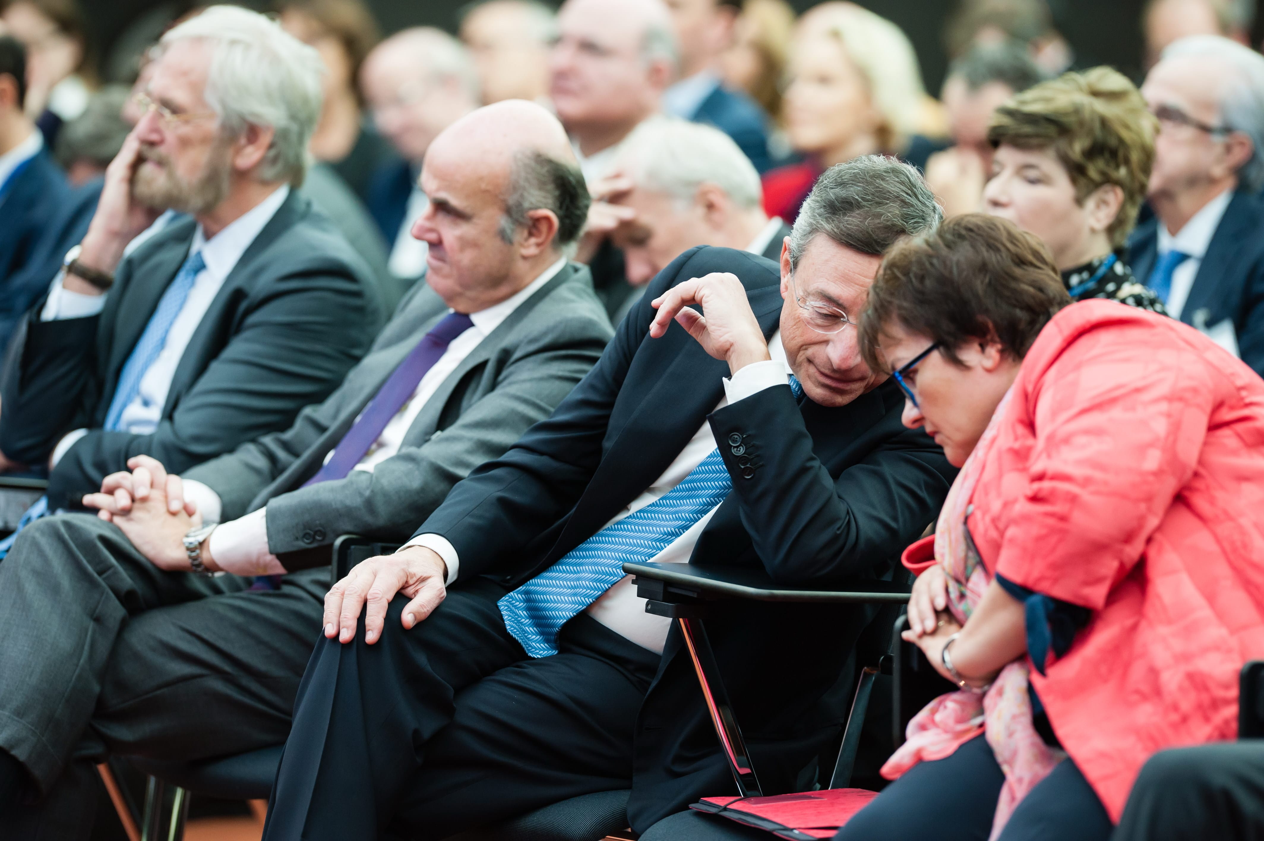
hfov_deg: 10.3
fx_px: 7018
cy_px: 420
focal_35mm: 200
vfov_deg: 6.9
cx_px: 632
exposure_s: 1/250
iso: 1250
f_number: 2.8
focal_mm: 200
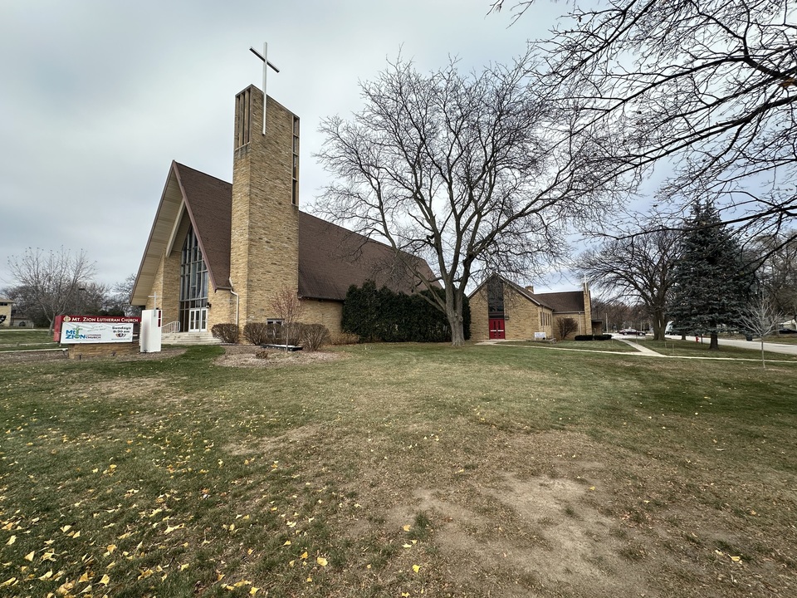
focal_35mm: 14
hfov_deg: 102.1
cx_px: 398
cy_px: 299
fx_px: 322
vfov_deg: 85.7
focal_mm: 2.22
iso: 40
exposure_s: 1/633
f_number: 2.2
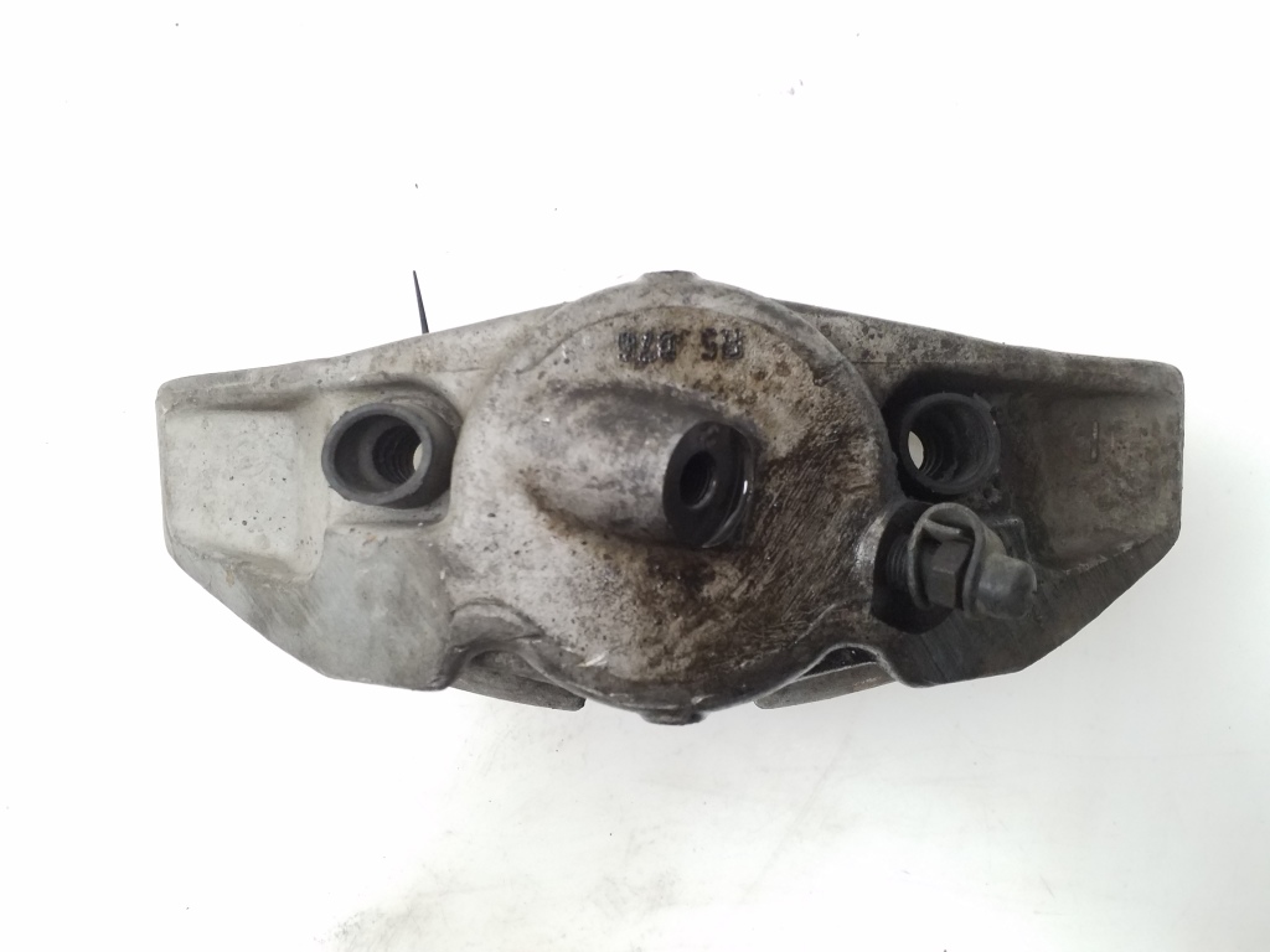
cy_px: 476
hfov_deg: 65.3
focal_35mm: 27
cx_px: 635
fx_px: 991
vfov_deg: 51.4
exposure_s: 1/50
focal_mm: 3.6
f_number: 1.9
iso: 250
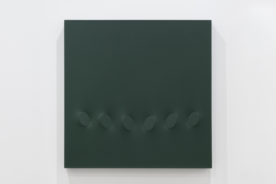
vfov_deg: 33.4
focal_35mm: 40
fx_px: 307
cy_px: 92
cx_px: 138
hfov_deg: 48.5
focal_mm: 40
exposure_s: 1.3
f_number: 16
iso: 64
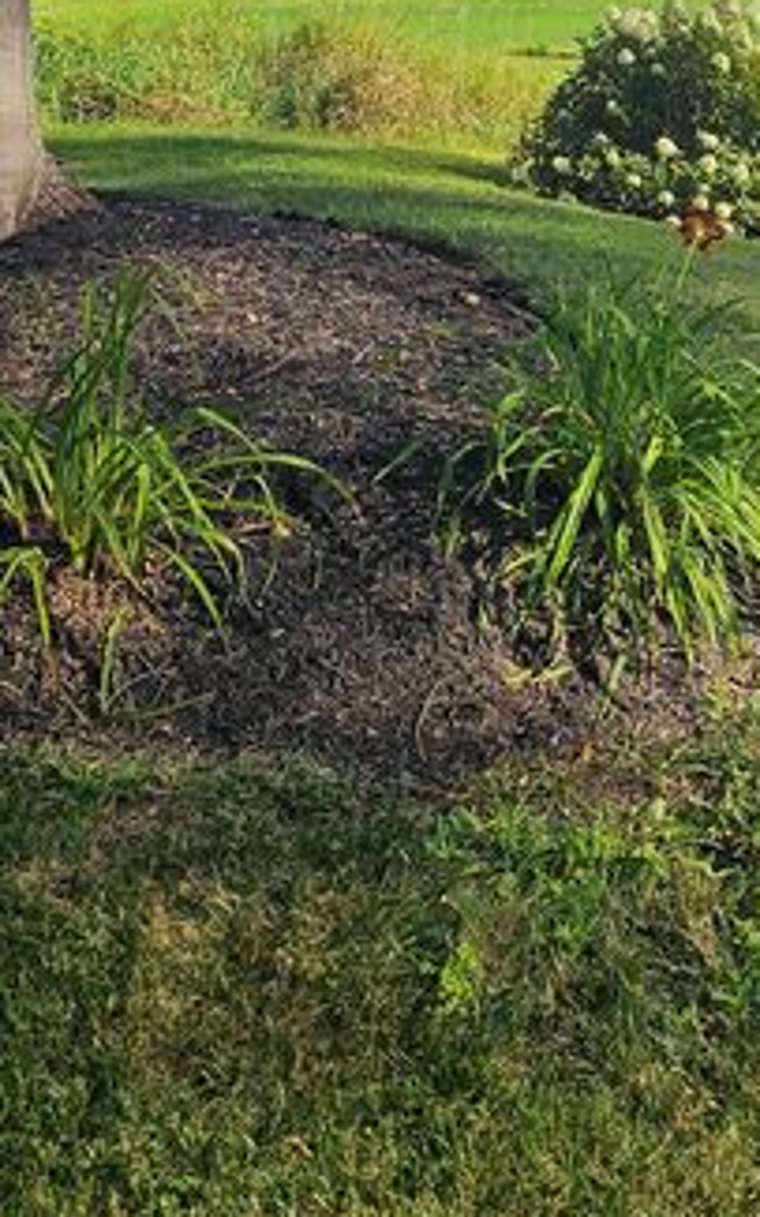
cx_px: 633
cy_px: 328
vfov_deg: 39.4
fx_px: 1658
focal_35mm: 50
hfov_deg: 25.3
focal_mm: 6.3
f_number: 1.7
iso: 20
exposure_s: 1/1033
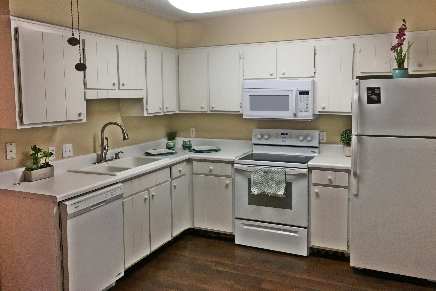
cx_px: 221
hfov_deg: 60.3
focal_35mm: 31
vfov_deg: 42.2
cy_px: 126
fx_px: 375
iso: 25
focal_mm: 4.15
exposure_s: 1/30
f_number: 2.2
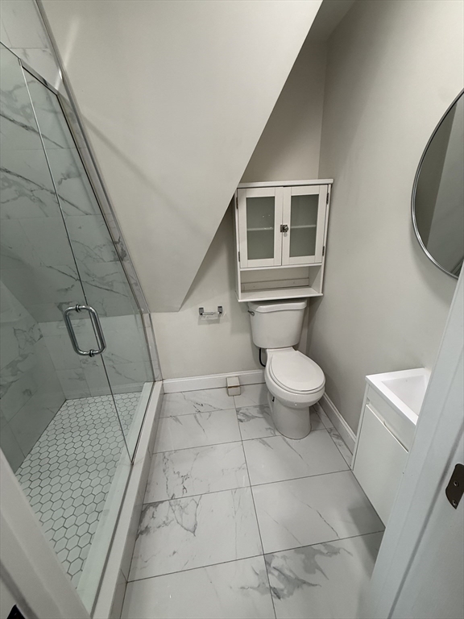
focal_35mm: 14
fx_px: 250
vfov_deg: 102.1
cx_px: 232
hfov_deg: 85.7
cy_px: 310
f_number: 2.2
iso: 160
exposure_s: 1/120
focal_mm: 2.22
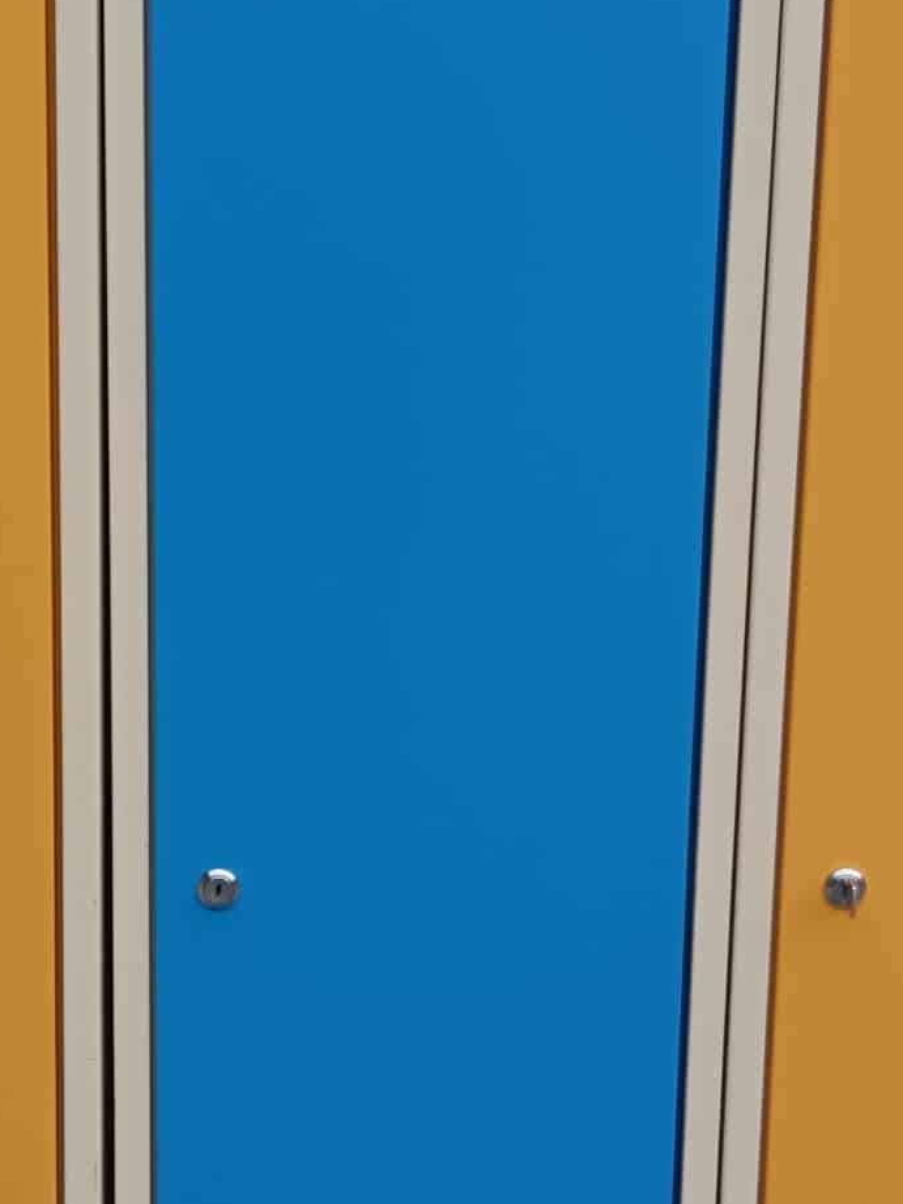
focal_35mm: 75
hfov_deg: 19.6
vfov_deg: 26.0
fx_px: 2610
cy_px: 680
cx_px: 400
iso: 100
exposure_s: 1/366
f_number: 1.9
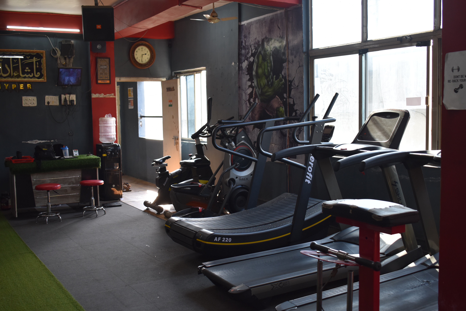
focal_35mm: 40
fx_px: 524
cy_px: 156
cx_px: 233
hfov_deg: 47.9
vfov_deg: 33.0
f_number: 4.5
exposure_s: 1/80
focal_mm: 27
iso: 400
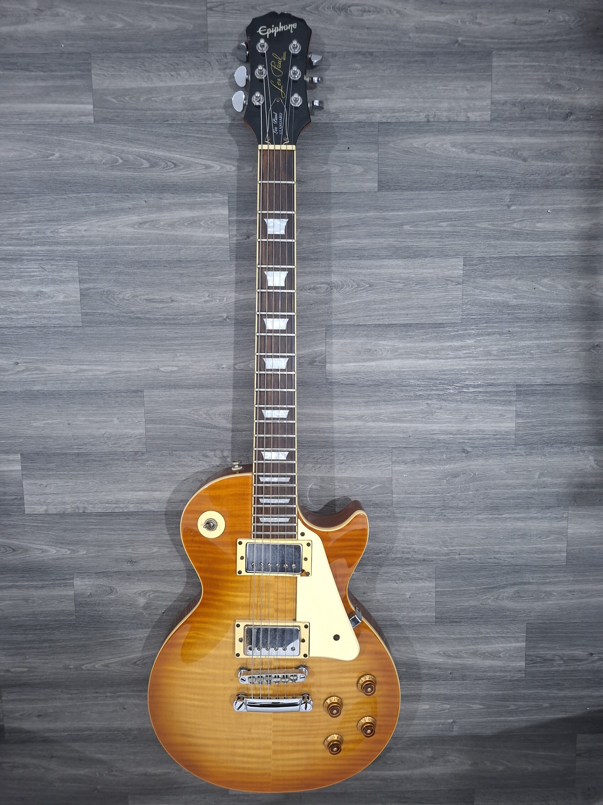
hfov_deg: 58.9
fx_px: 534
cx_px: 302
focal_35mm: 23
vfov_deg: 73.9
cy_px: 402
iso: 400
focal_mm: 5.54
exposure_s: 1/33
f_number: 1.8
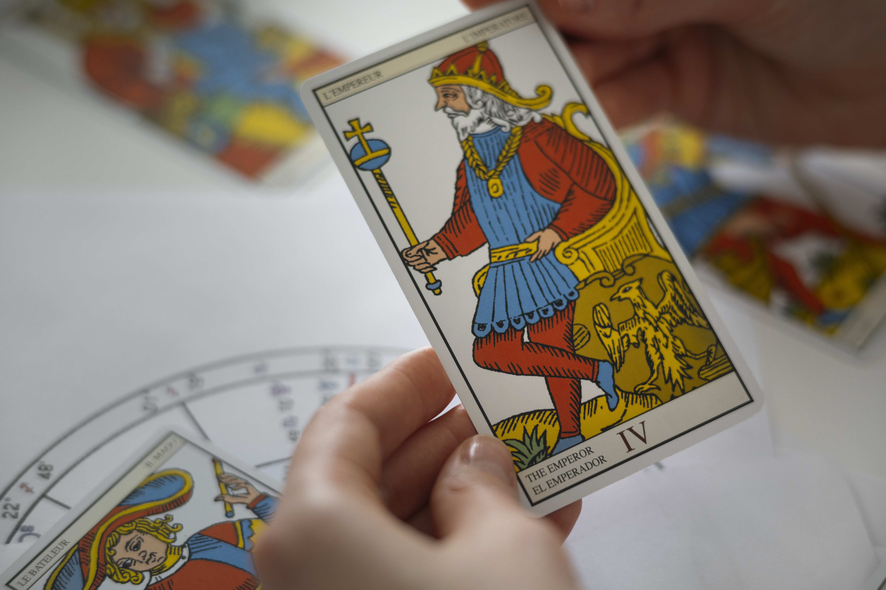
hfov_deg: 23.9
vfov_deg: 16.1
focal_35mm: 85
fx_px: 2091
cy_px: 295
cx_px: 443
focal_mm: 85
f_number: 2.5
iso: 500
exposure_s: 1/250
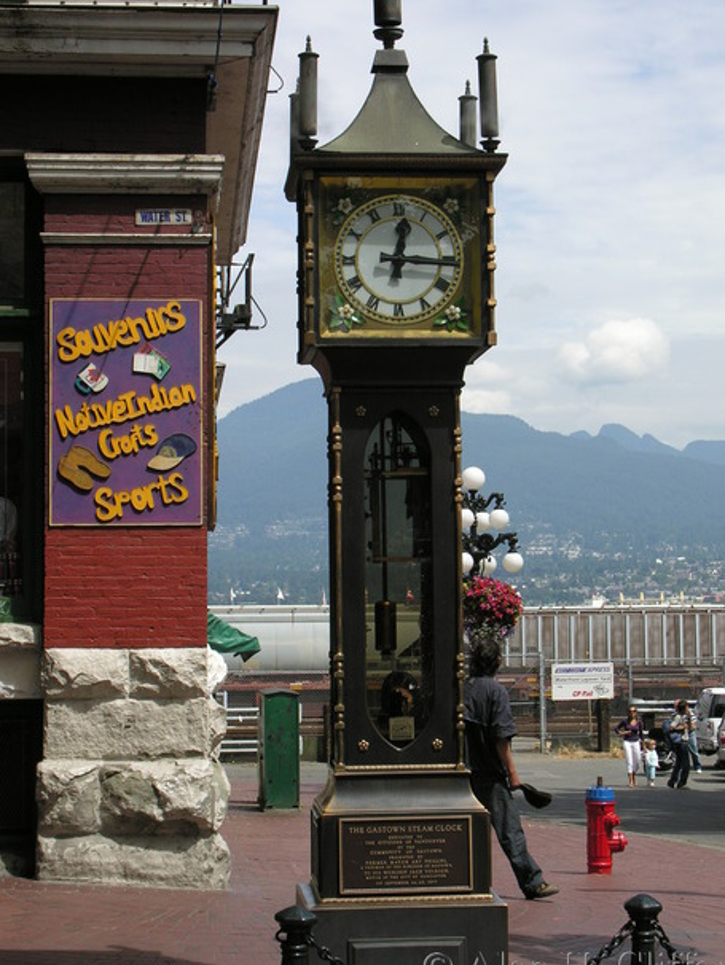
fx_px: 2288
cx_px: 377
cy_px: 447
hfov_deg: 18.0
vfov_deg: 23.8
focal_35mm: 82
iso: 50
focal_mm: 18
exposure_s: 1/184
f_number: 7.4
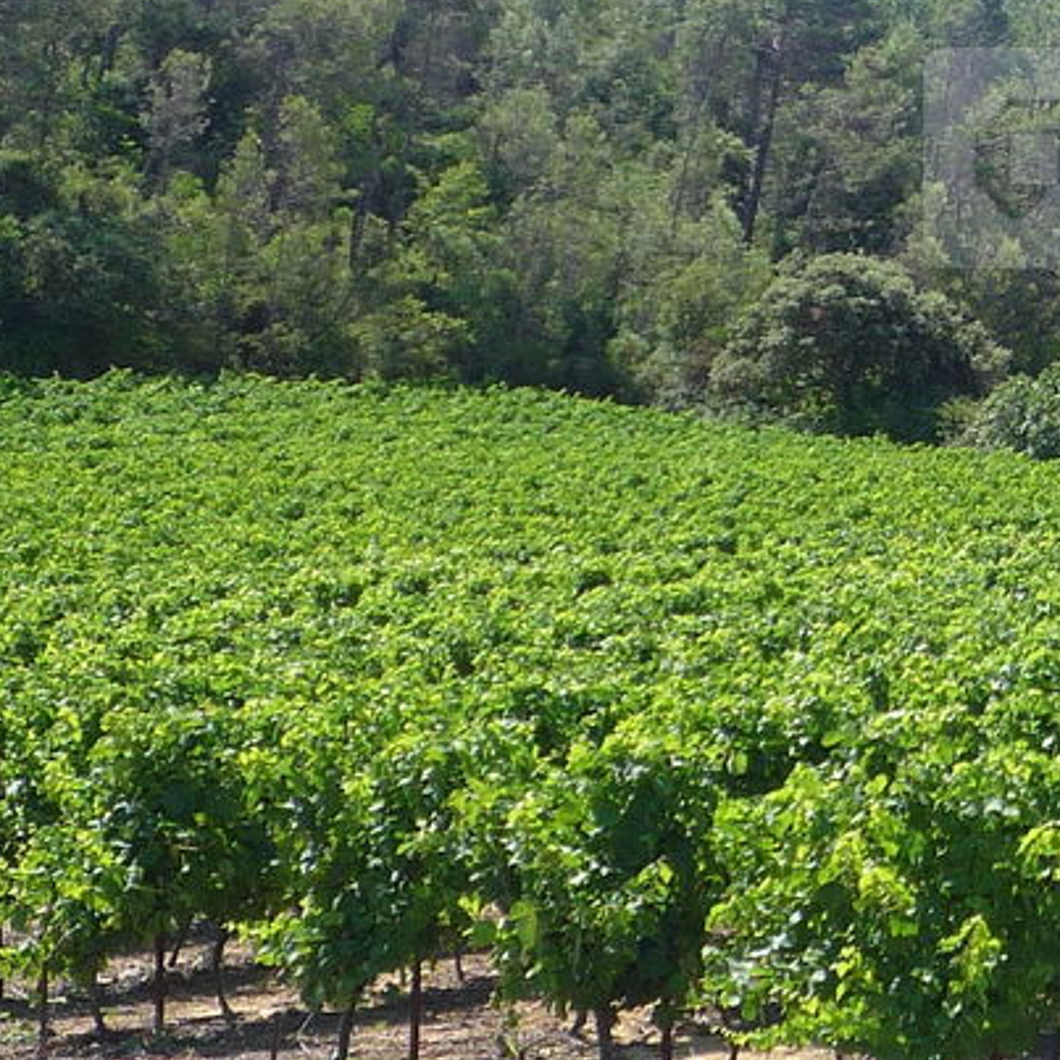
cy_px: 158
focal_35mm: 129
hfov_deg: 13.0
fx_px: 4469
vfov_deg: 13.4
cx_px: 1394
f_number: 4.1
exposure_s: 1/500
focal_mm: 7.3
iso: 100
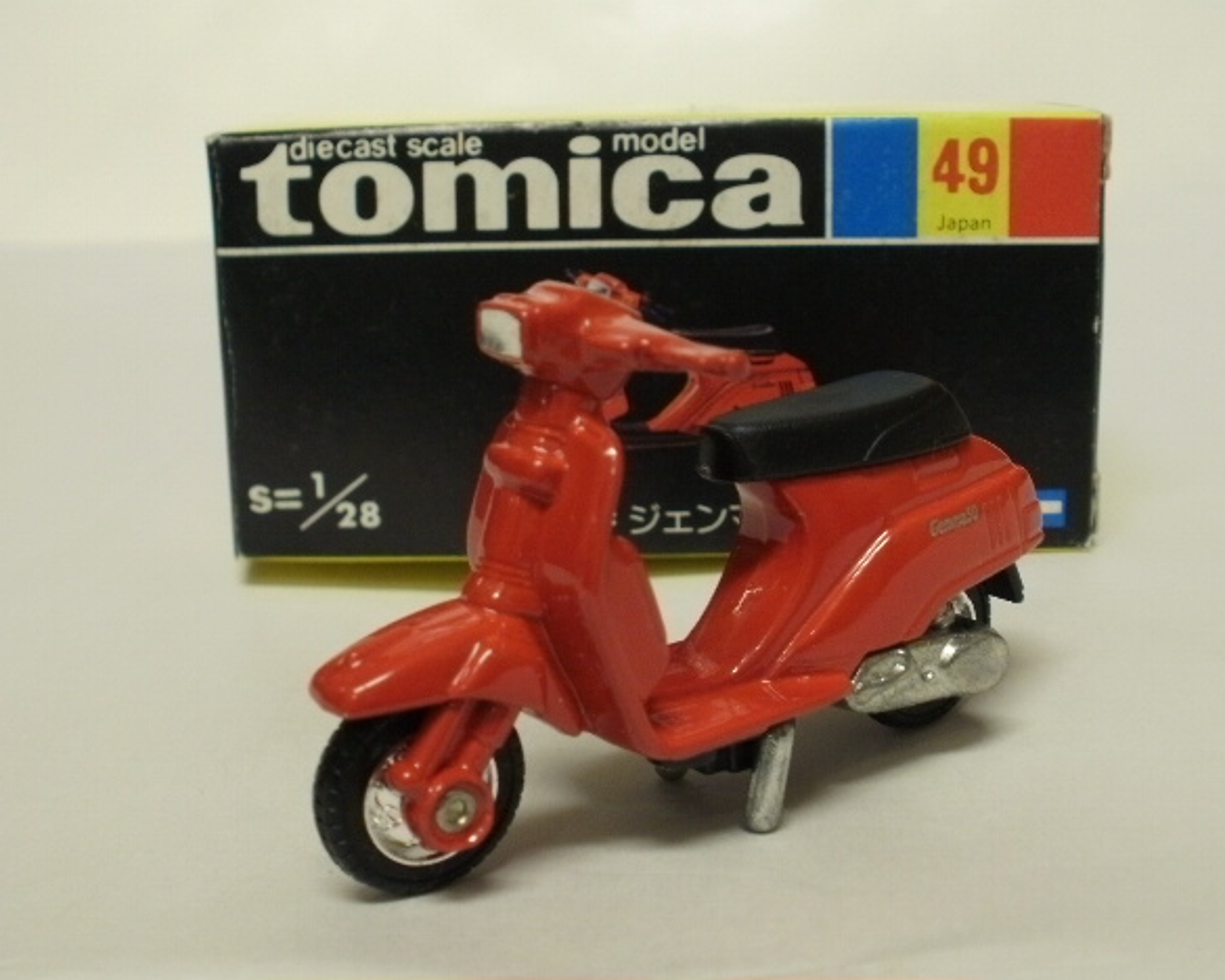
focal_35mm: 47
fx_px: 1704
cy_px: 480
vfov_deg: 32.1
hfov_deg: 39.5
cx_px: 637
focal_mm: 7.7
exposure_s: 1/10
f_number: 4
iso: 125
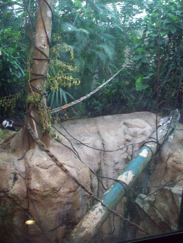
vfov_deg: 50.1
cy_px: 122
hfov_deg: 38.7
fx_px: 261
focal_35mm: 37
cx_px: 92
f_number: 2.8
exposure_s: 1/16
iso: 160
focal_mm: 6.2
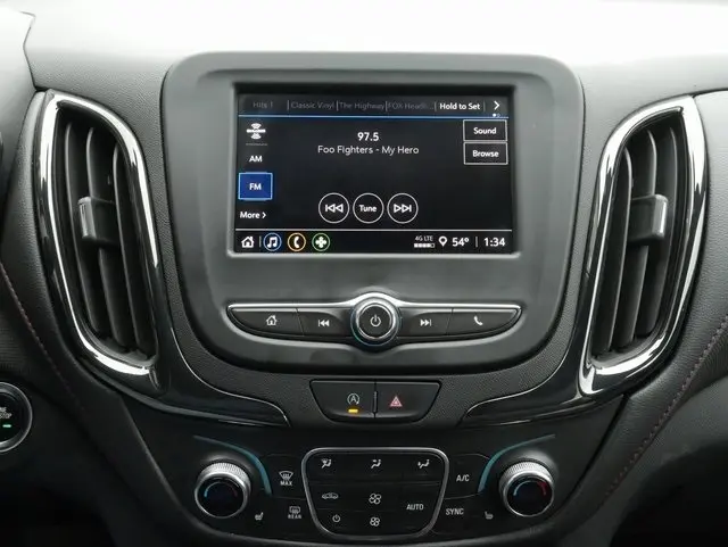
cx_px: 364
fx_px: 758
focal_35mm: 36
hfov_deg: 51.3
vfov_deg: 39.7
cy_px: 274
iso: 3200
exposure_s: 1/60
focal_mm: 18
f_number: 10
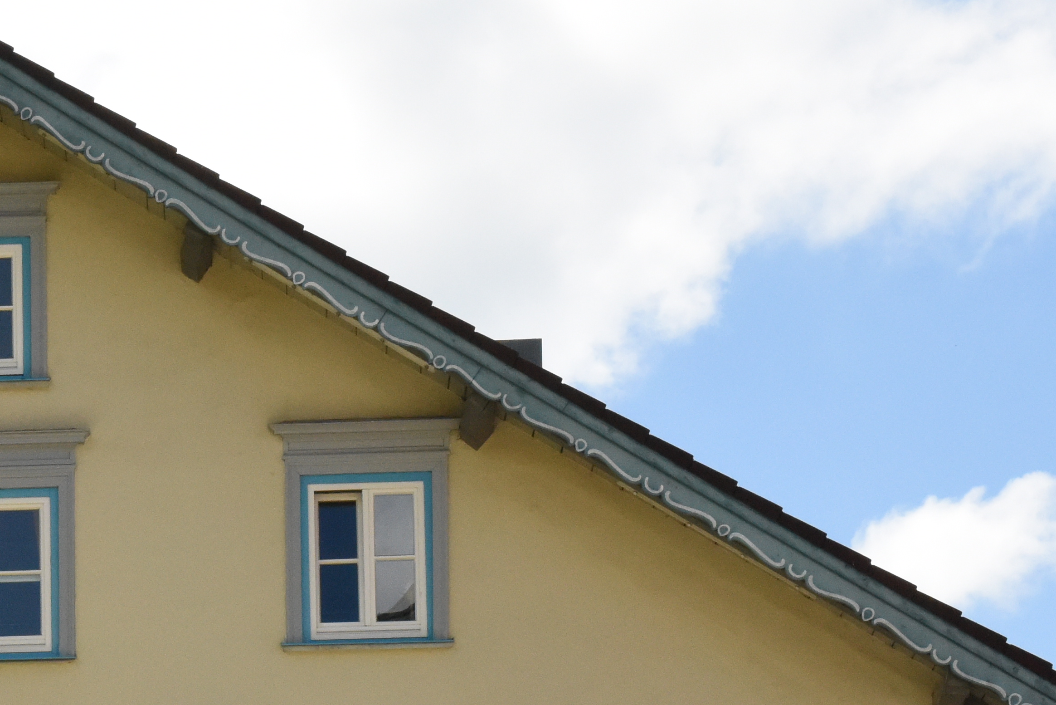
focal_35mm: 158
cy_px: 1111
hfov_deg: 12.7
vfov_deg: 8.5
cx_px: -185
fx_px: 4636
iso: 3200
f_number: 13
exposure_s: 1/1600
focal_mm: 50
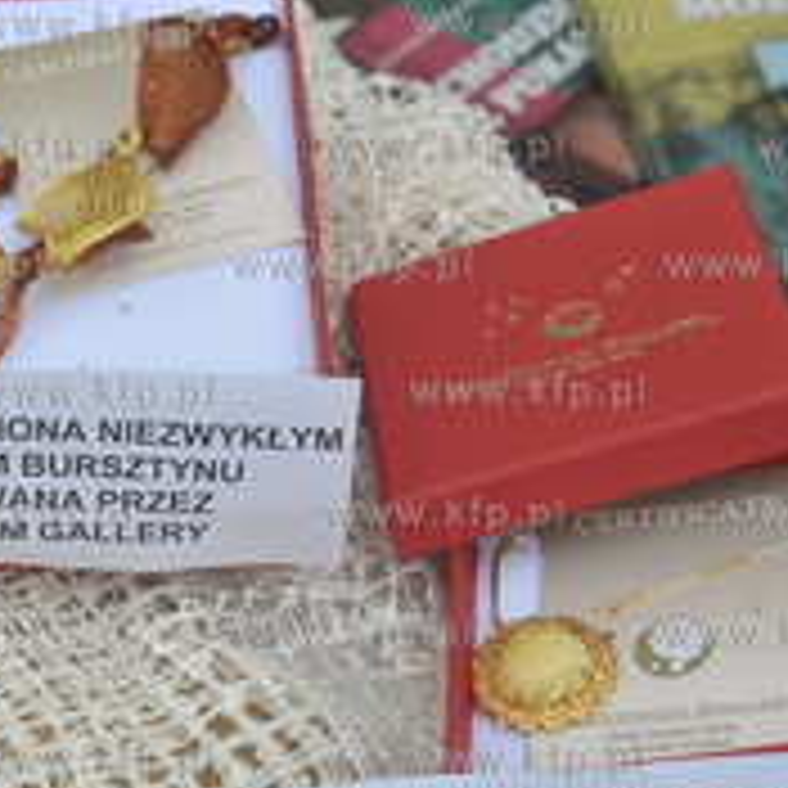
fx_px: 2498
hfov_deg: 17.9
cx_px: 257
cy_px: 450
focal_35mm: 97
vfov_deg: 17.9
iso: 400
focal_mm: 50
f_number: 10
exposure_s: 1/125
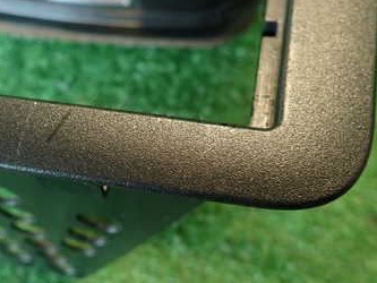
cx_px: 102
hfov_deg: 41.0
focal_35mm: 45
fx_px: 490
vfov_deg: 32.2
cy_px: 142
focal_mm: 4.5
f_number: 2
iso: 250
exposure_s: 1/30
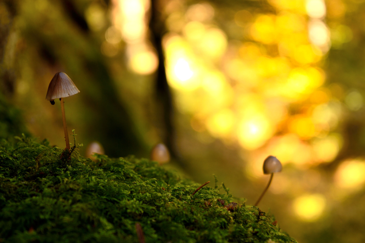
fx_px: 729
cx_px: 182
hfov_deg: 28.1
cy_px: 122
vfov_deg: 18.9
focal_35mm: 72
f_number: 6.3
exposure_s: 1/4
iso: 100
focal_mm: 48
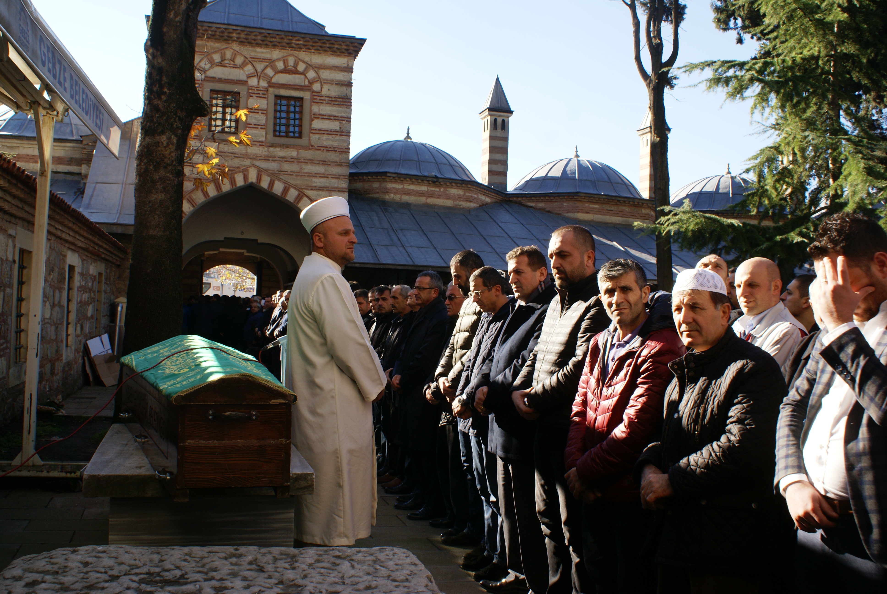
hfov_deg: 61.9
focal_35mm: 30
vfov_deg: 43.7
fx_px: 740
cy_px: 297
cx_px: 444
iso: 100
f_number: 10
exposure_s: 1/80
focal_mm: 20
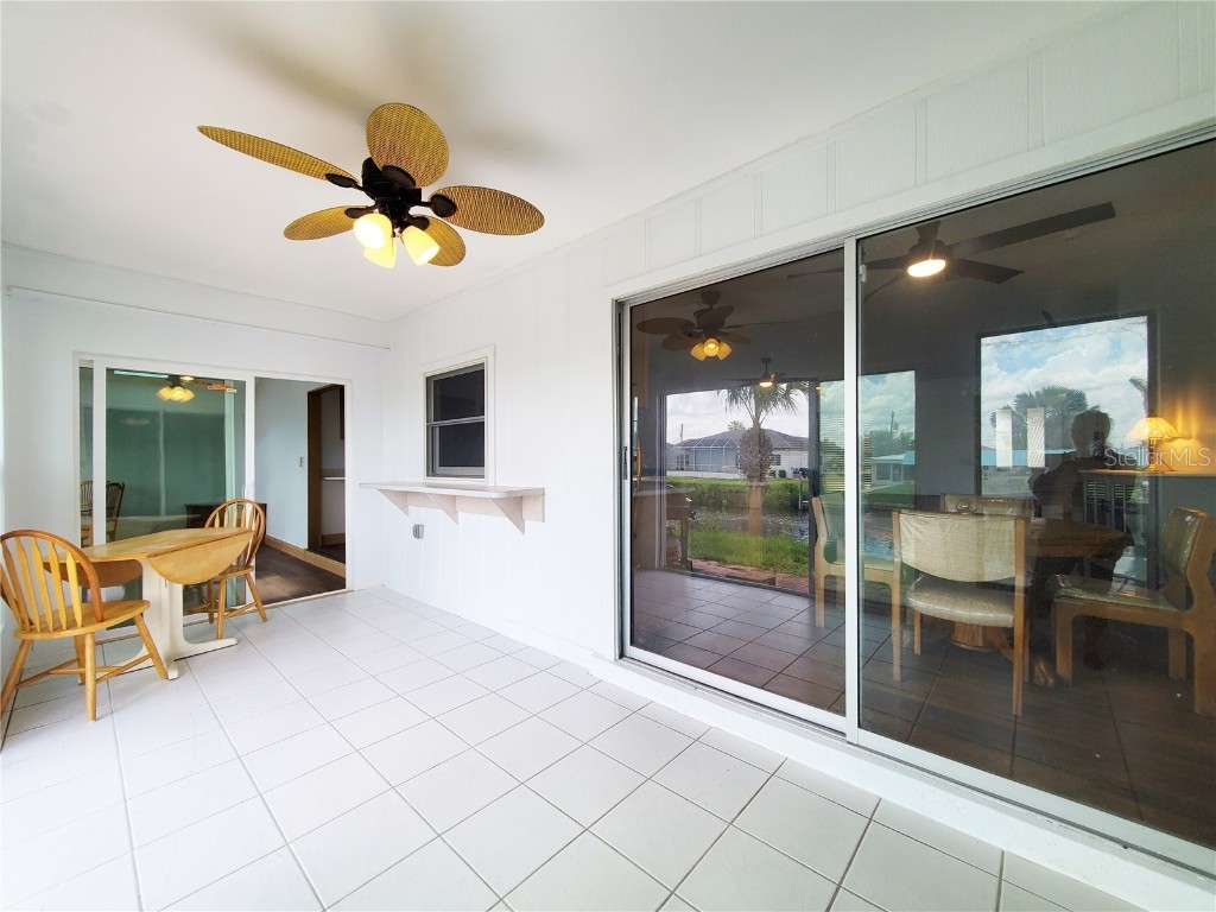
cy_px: 456
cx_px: 608
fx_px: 457
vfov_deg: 89.9
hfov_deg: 106.2
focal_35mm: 13
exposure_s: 1/137
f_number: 2.2
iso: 50
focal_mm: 1.8
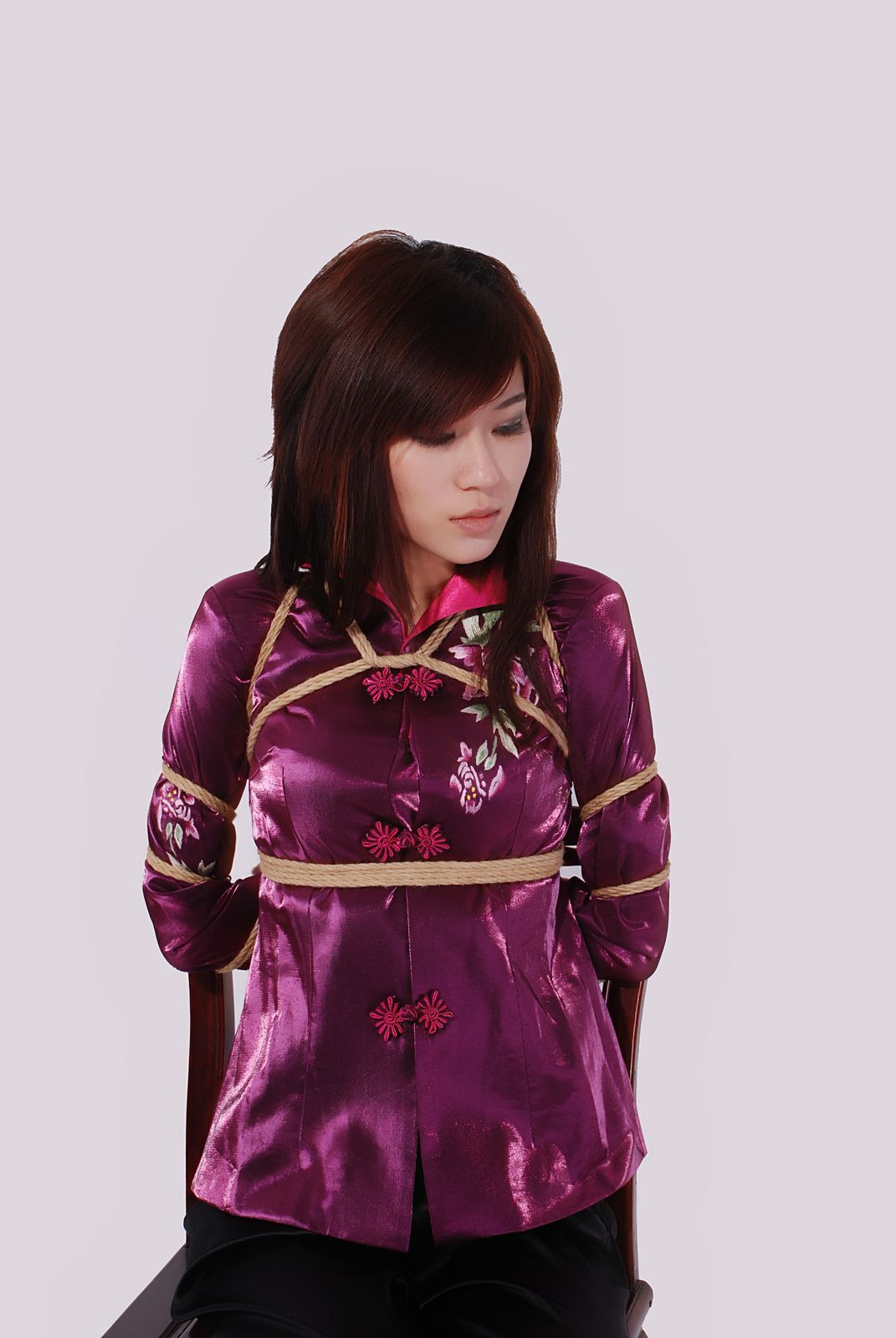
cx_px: 448
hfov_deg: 22.7
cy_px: 669
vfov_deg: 33.4
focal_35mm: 60
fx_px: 2234
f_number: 8
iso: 100
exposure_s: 1/8
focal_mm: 40
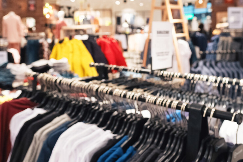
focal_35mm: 39
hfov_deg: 49.4
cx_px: 107
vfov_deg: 33.6
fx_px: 263
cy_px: 44
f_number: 2.8
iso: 800
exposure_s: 1/320
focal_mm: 16
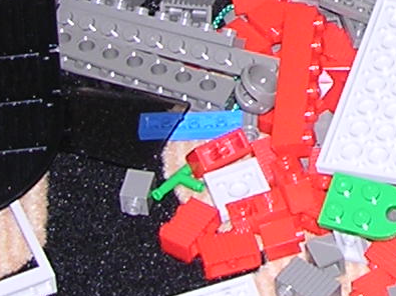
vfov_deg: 7.3
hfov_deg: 9.8
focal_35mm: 197
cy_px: -268
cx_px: 553
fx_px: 2253
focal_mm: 5.8
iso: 100
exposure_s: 1/60.1
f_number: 2.8
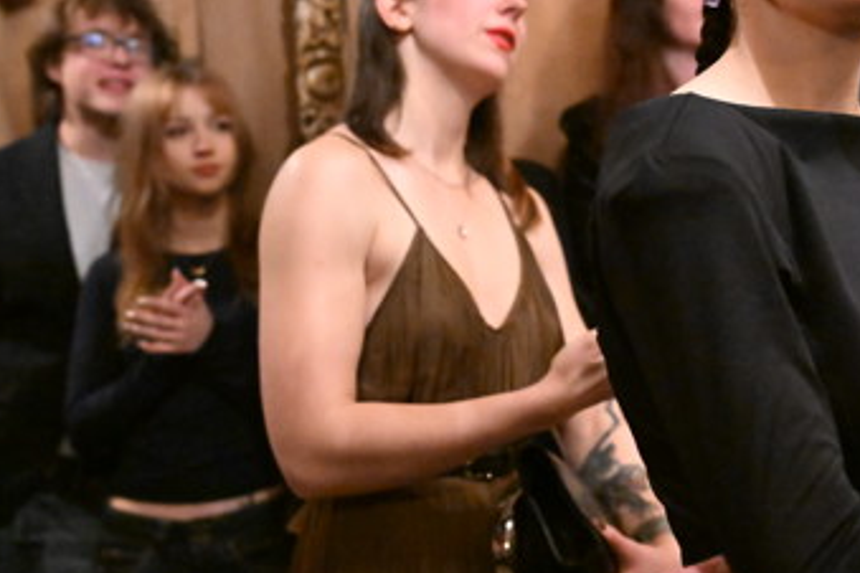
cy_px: 236
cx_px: 510
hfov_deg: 32.8
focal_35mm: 61
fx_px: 1457
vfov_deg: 22.2
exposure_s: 1/80
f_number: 2.8
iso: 20000
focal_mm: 30
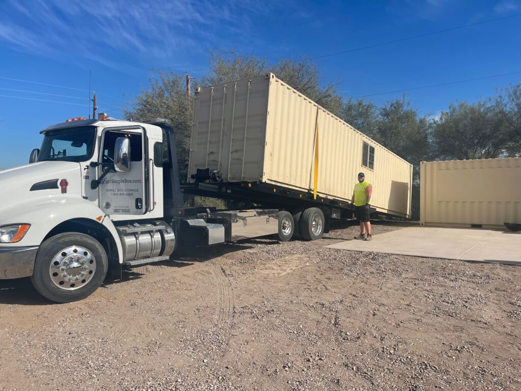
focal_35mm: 26
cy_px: 196
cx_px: 260
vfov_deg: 53.1
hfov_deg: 67.3
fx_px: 391
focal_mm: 5.1
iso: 32
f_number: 1.6
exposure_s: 1/5917
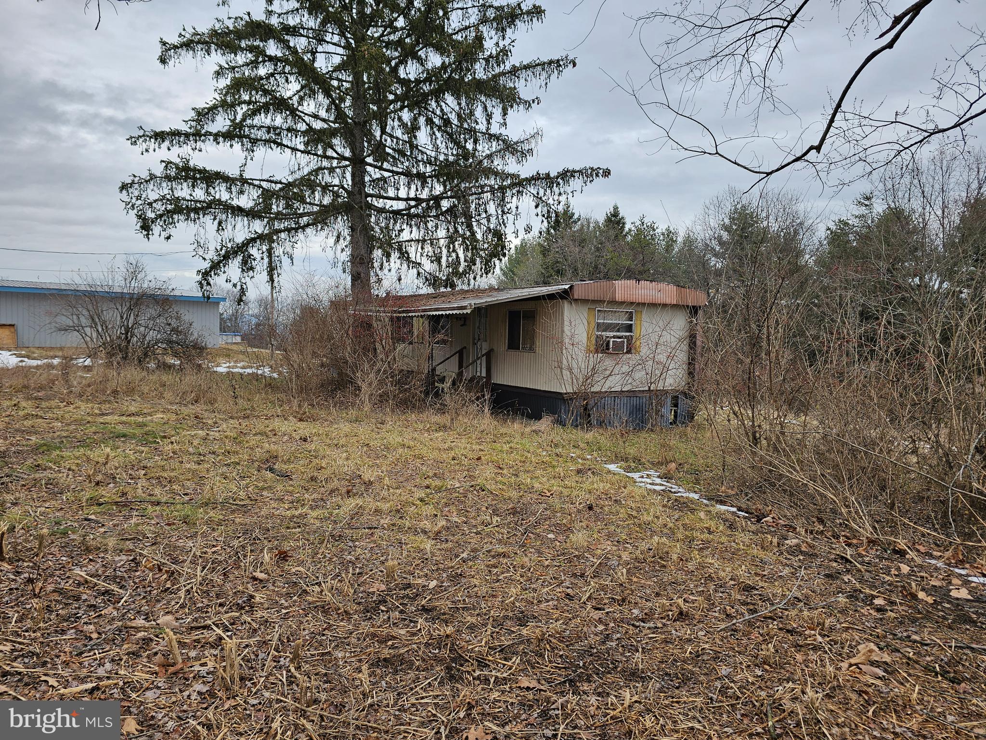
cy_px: 370
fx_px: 655
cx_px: 493
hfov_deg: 73.9
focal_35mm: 23
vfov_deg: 58.9
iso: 10
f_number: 1.7
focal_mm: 6.3
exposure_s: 1/190
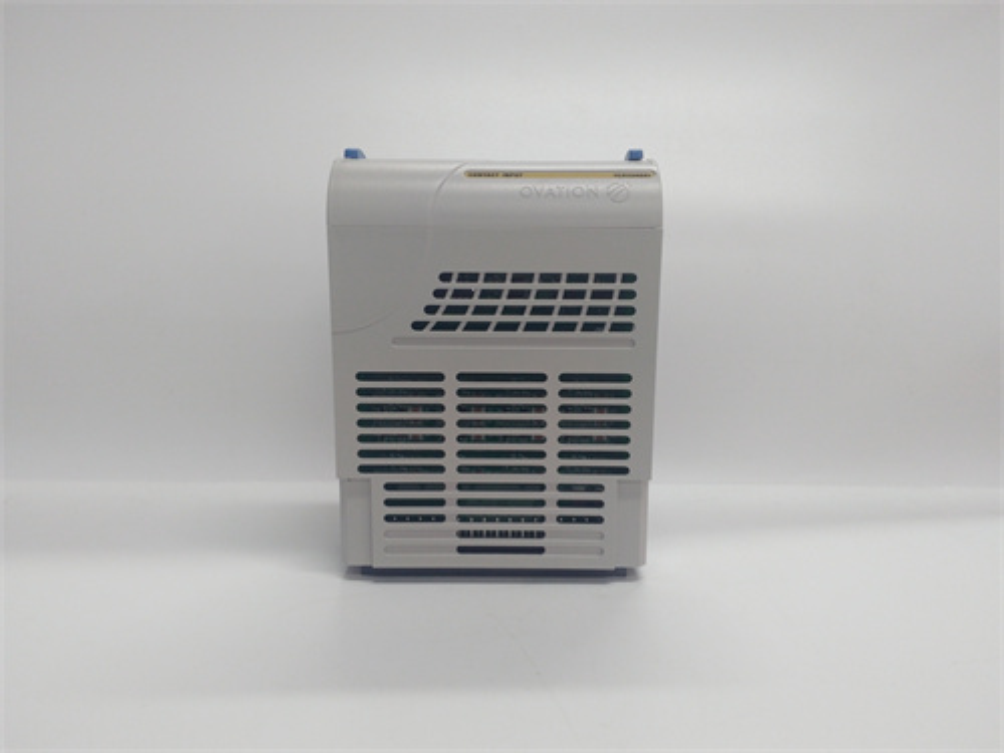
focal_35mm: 27
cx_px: 502
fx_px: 783
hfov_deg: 65.3
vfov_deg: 51.4
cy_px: 376
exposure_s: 1/33
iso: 110
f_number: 2
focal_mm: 3.79
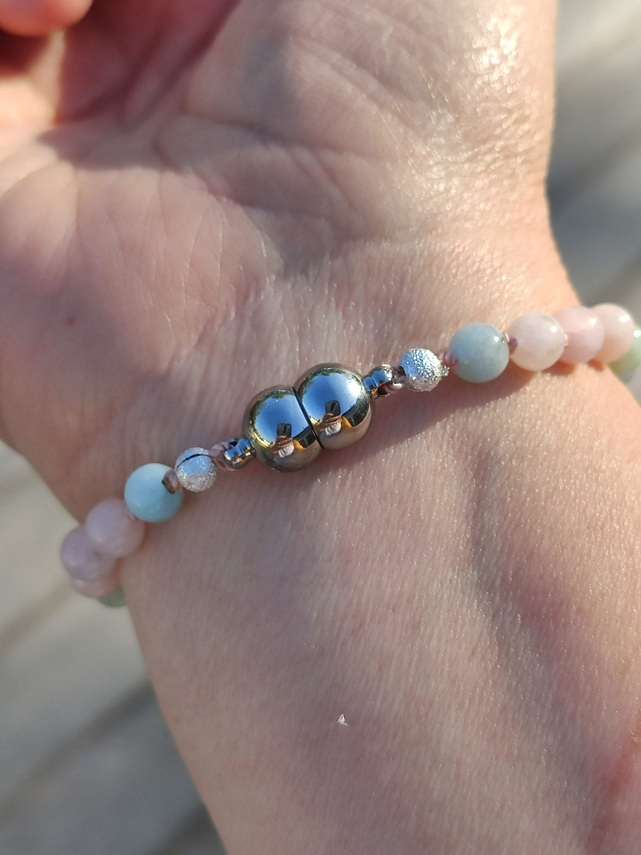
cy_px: 428
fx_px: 642
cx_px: 320
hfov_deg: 53.1
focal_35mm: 26
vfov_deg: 67.3
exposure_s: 1/707
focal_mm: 4.77
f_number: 1.75
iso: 112
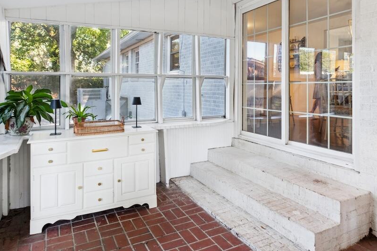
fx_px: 251
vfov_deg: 52.1
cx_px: 193
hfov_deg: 73.7
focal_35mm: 24
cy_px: 83
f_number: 4
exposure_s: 1/15
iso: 160
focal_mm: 10
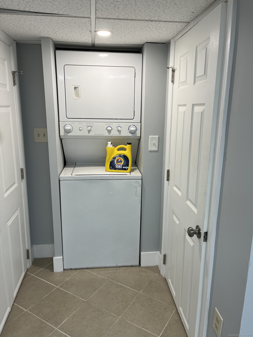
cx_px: 126
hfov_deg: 53.1
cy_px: 168
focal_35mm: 26
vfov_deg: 67.3
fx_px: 253
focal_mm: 5.1
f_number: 1.6
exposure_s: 1/120
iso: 64
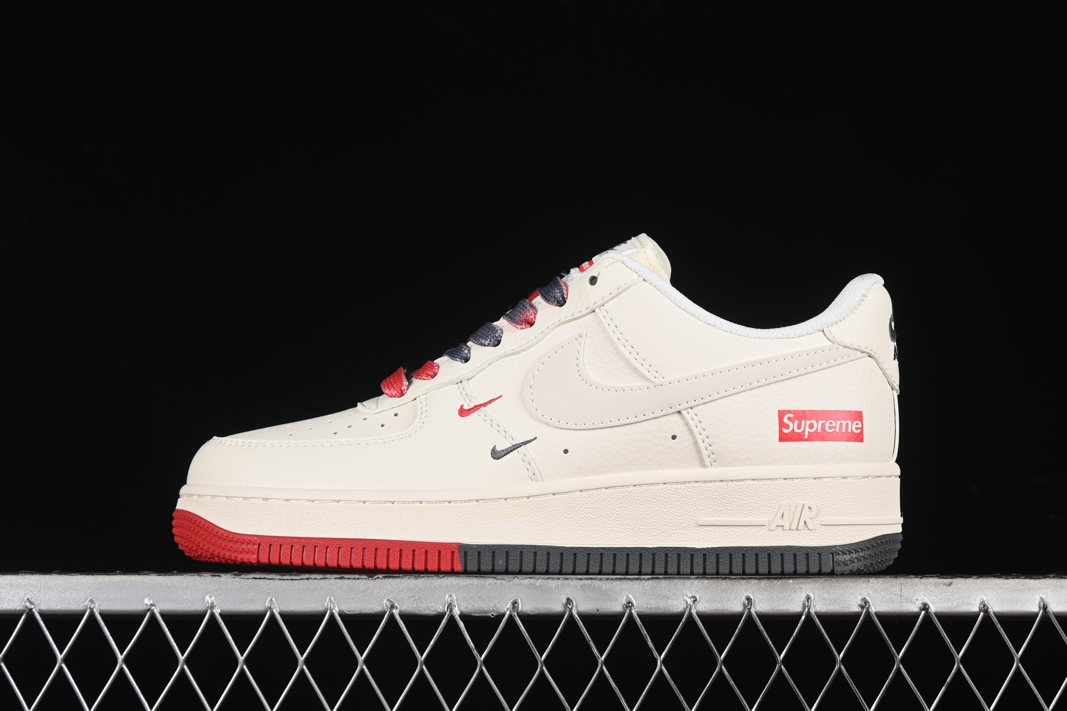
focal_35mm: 75
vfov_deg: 18.2
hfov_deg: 27.0
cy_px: 356
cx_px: 534
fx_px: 2223
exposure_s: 1/100
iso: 160
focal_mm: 50
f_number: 8
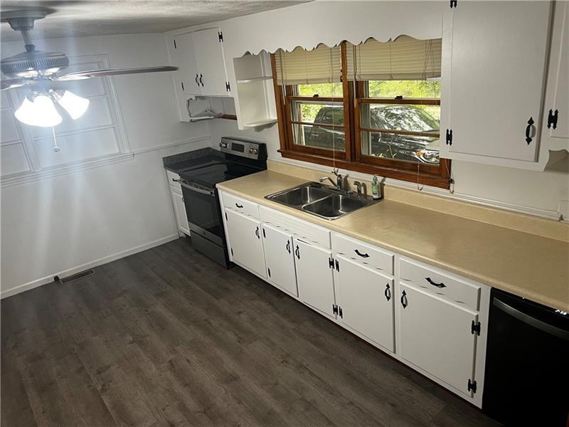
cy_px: 214
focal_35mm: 26
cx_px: 284
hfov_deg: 67.3
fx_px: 427
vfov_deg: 53.1
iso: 160
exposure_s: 1/60
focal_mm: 5.7
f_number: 1.5
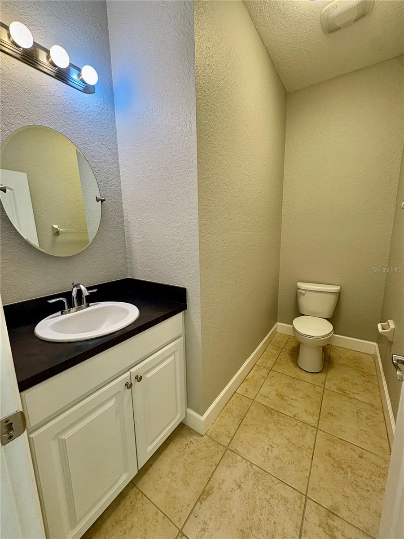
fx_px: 218
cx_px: 202
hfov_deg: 85.7
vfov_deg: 102.1
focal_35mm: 14
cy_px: 270
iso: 160
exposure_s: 1/60
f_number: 2.2
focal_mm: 2.22
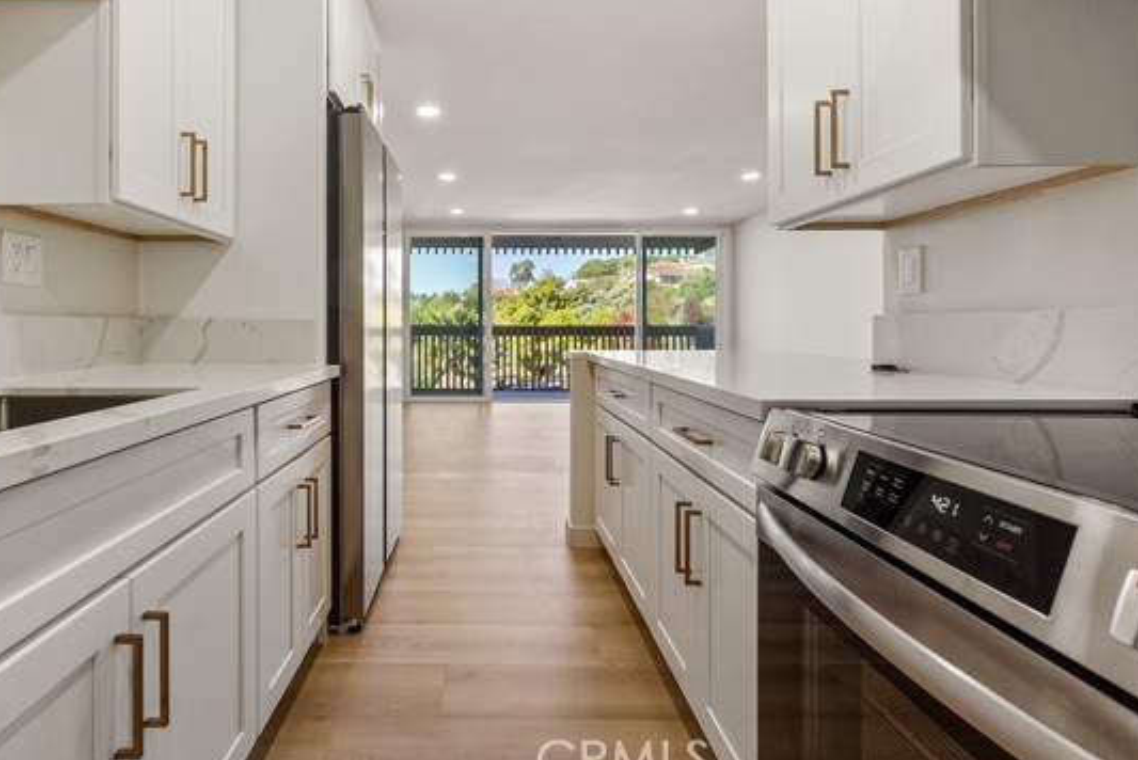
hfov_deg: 89.3
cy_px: 334
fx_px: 569
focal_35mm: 18
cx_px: 485
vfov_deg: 67.2
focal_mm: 10
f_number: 8
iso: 400
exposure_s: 1/50
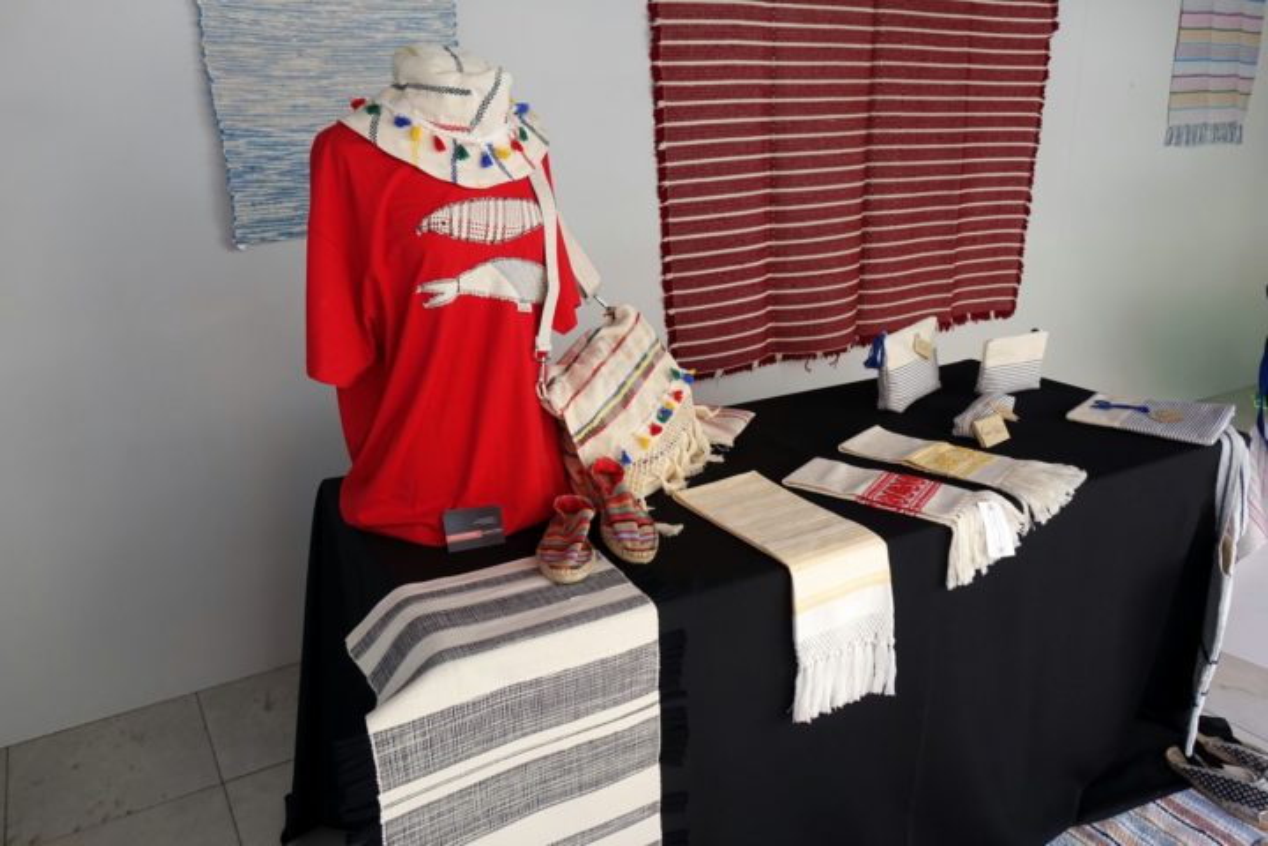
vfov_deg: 47.9
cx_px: 634
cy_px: 423
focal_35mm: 27
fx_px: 951
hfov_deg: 67.4
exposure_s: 1/125
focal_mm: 9.87
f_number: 2.8
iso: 125
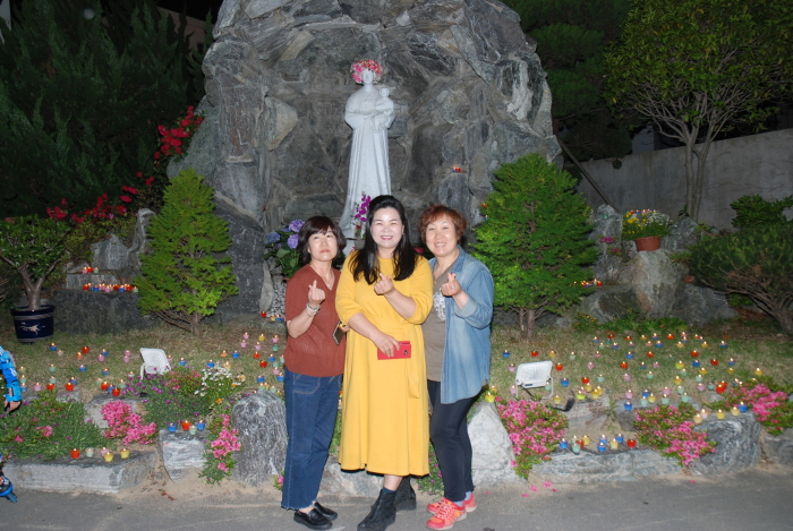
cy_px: 266
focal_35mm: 33
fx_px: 728
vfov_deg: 40.1
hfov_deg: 57.2
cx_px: 396
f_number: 5.6
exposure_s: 1/60
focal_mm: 22
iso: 200
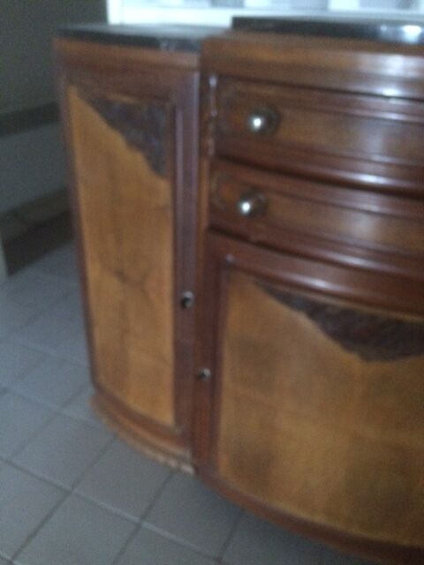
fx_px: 474
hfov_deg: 48.2
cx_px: 212
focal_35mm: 29
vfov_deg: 61.7
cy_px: 282
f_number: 2.2
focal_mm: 4.15
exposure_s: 1/17
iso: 640
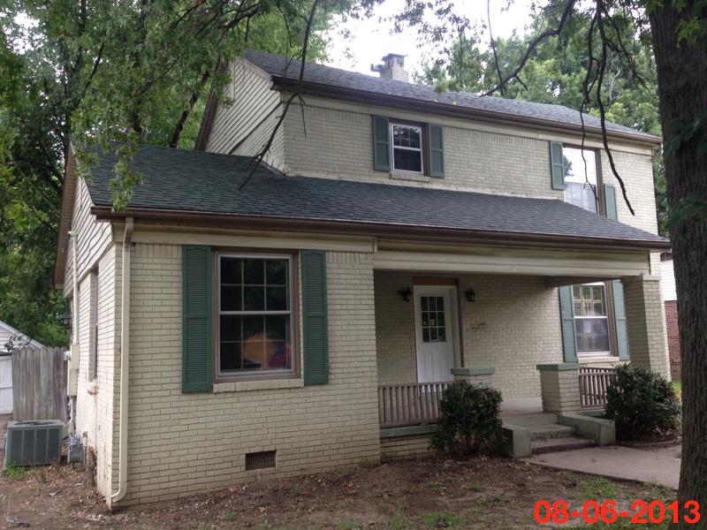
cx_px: 354
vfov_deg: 42.9
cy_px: 265
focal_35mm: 33
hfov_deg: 55.4
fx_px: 674
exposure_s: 1/40
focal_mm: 4.13
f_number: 2.4
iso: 50
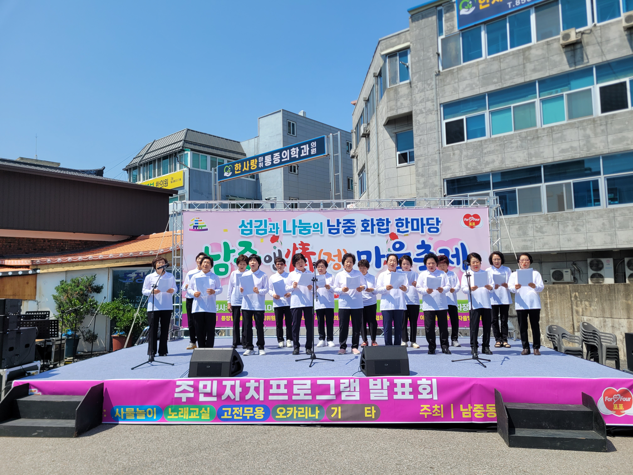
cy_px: 238
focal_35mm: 26
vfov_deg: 53.1
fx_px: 475
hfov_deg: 67.3
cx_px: 316
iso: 40
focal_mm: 5.4
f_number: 1.8
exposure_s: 1/2544
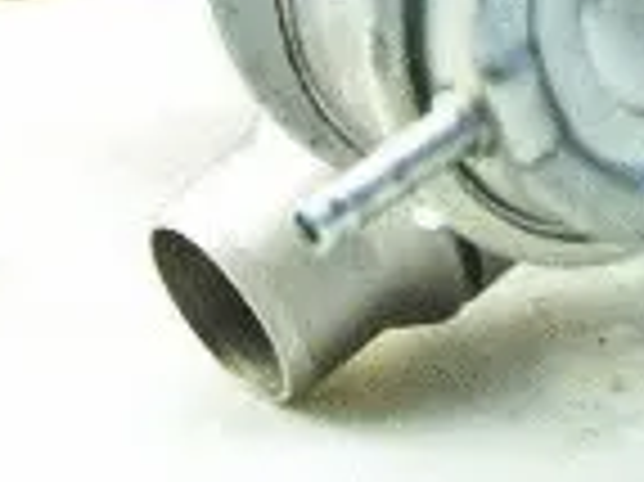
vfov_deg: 8.4
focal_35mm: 169
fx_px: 3141
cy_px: -385
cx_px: 435
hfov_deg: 11.7
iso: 200
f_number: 4.5
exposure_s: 1/160
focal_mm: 28
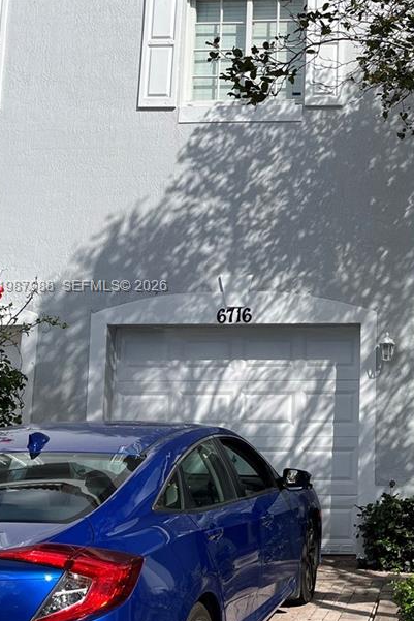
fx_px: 931
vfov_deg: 36.8
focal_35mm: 54
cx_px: 441
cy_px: 287
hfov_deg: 23.7
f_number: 1.6
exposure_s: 1/4484
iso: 50
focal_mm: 5.1
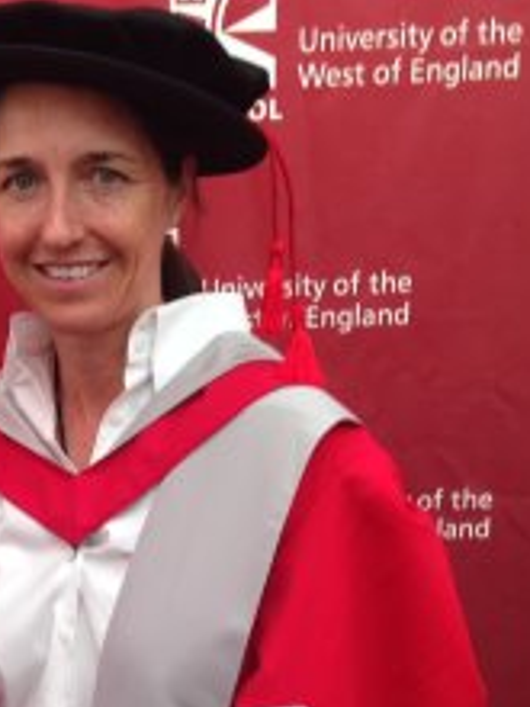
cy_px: 593
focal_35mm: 70
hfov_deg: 20.8
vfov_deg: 27.1
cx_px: 106
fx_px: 1429
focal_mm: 4.12
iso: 50
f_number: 2.4
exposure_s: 1/60
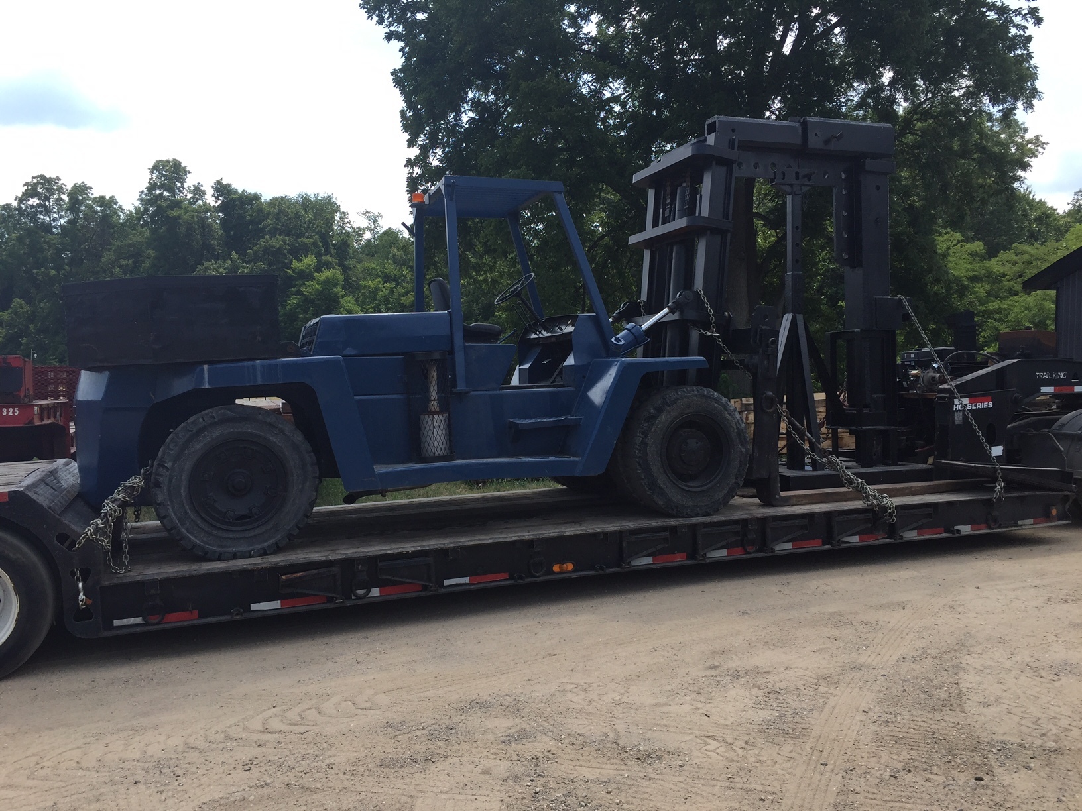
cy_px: 406
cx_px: 541
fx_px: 906
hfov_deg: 61.7
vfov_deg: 48.2
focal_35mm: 29
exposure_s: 1/1014
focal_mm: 4.15
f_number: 2.2
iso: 32
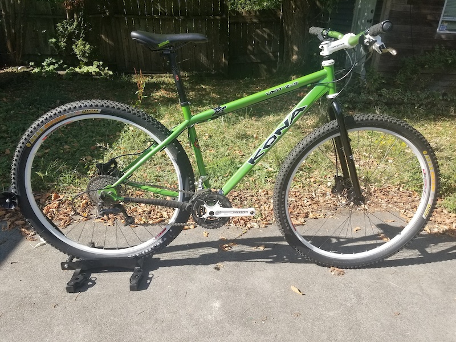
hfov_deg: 67.3
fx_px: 343
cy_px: 171
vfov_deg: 53.1
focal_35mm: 26
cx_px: 228
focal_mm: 4.3
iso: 50
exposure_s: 1/1184
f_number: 1.7
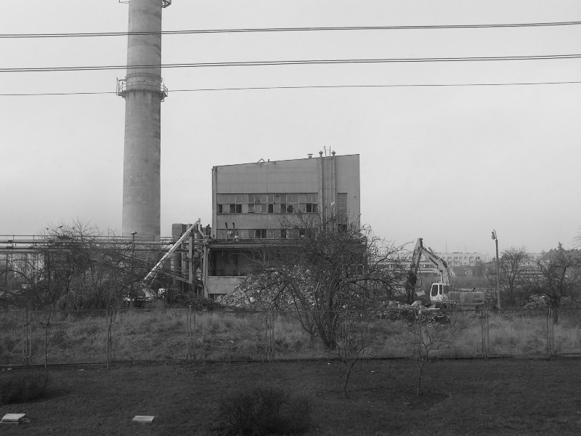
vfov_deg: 37.7
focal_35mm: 38
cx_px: 290
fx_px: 638
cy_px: 218
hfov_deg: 49.0
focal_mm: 6.3
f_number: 5
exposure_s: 1/125
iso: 50
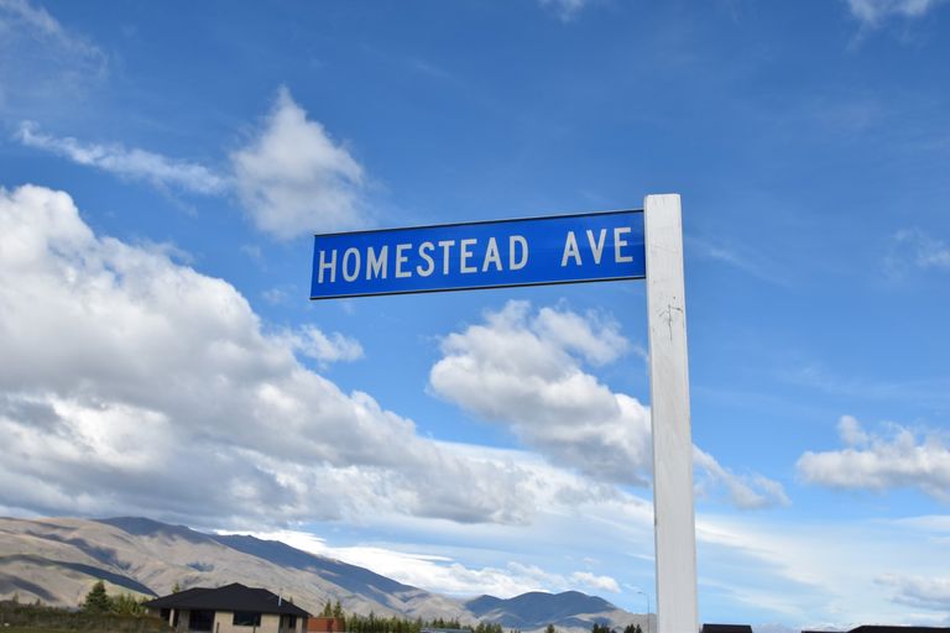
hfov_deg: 53.1
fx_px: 950
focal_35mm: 36
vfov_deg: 36.9
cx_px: 475
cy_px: 316
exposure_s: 1/500
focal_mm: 24
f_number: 11
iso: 200
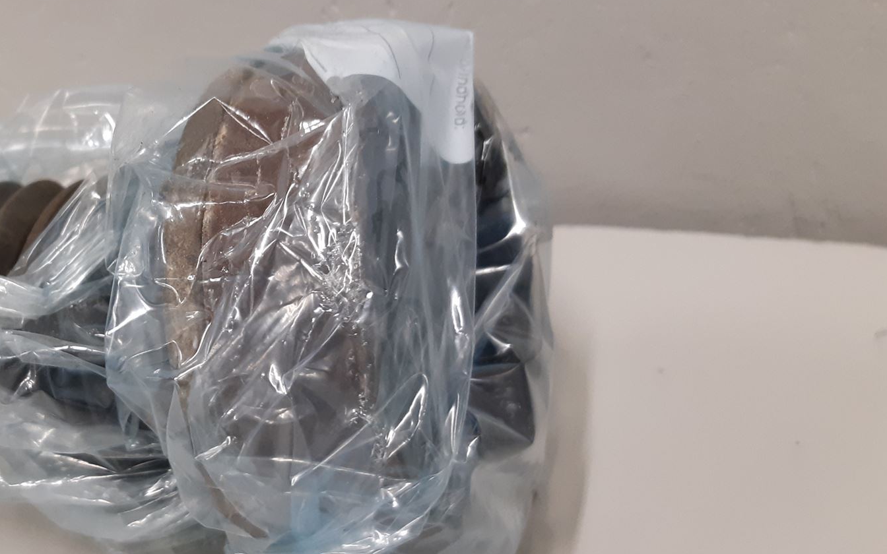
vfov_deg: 30.5
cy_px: 317
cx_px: 218
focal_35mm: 42
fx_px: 1015
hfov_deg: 45.5
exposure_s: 1/50
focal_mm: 3.93
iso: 200
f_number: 1.7
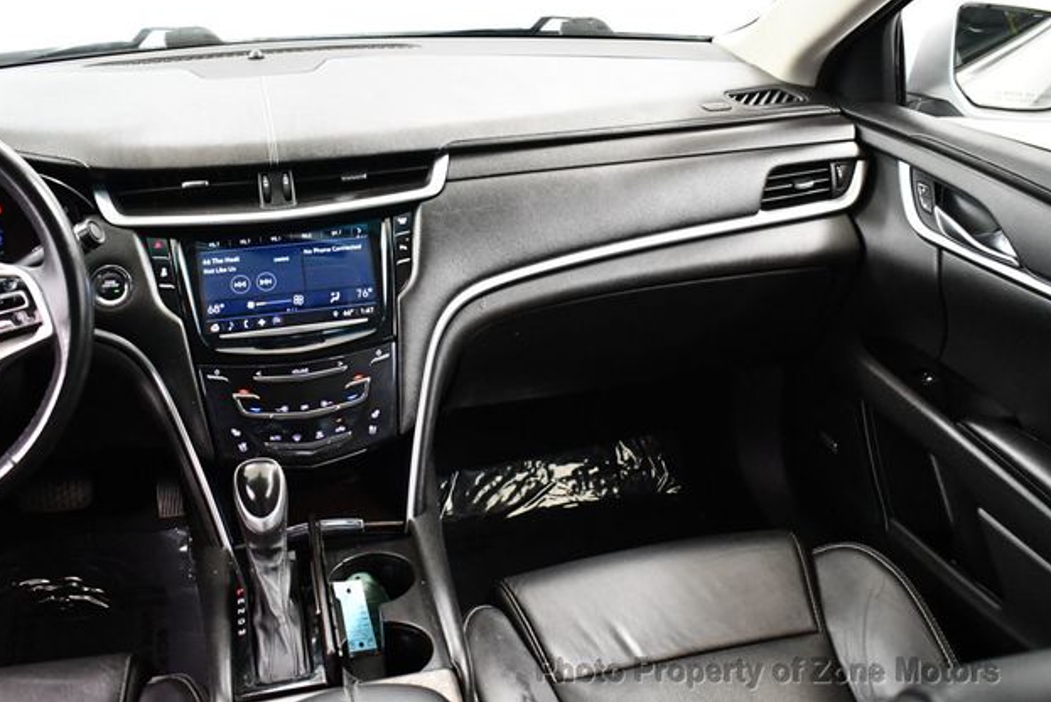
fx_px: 1081
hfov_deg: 51.9
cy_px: 343
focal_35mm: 37
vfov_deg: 36.0
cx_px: 516
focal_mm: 18
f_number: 3.5
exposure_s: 1/60
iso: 4500
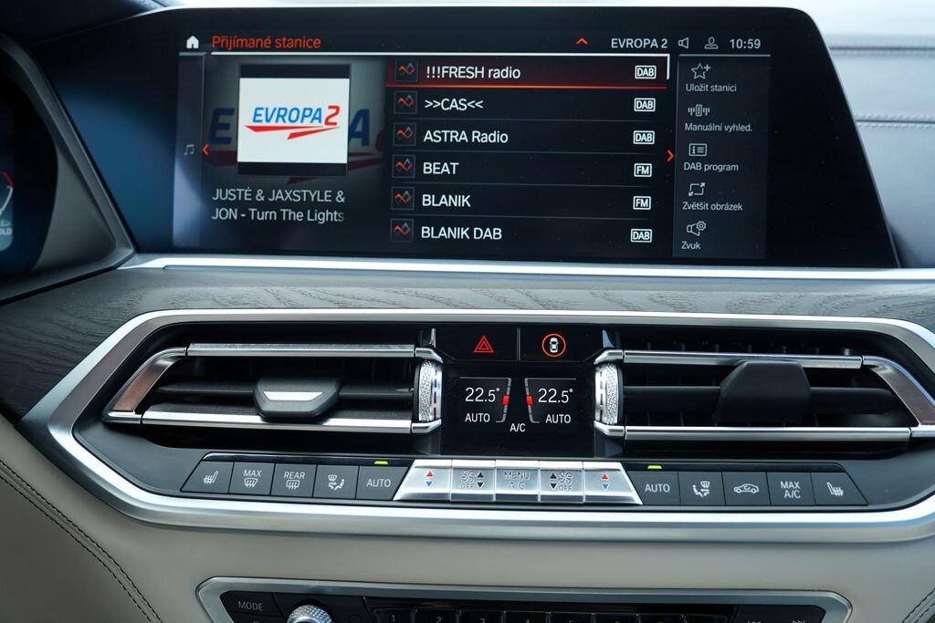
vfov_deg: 41.1
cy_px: 312
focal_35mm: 32
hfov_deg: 58.7
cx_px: 468
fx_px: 831
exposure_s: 1/100
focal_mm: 32
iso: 100
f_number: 4
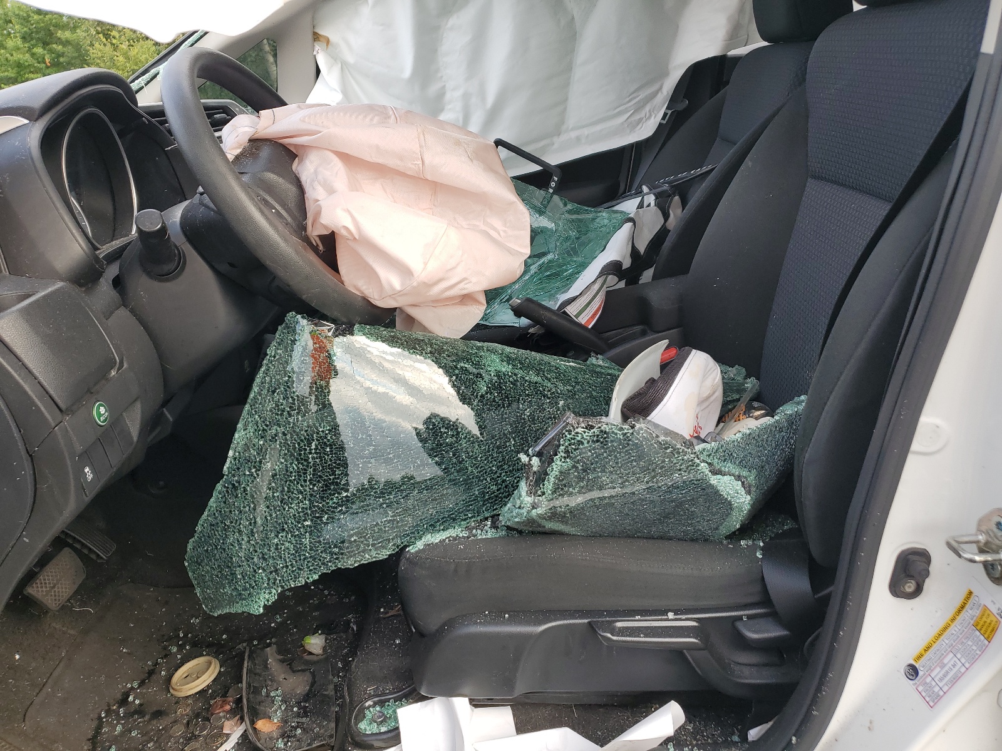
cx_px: 501
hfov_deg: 67.3
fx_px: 753
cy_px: 376
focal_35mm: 26
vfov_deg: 53.1
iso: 50
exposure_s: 1/435
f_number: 1.5
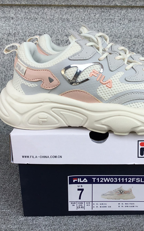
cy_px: 115
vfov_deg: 45.3
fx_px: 276
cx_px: 103
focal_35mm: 44
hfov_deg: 28.9
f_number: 2.4
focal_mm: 3.3
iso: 25
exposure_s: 1/727
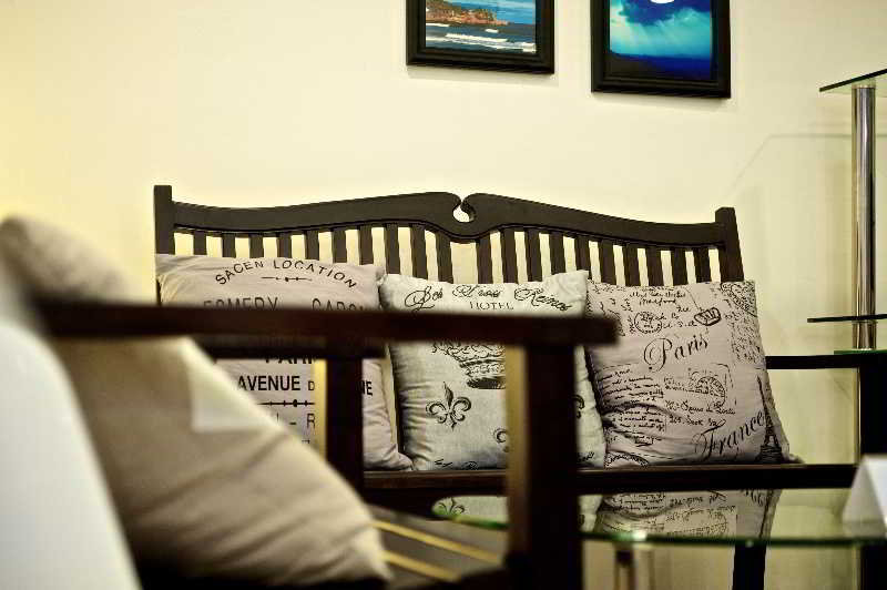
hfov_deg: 39.6
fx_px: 1231
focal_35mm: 50
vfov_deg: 26.9
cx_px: 444
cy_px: 295
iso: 640
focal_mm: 50
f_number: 3.5
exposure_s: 1/60
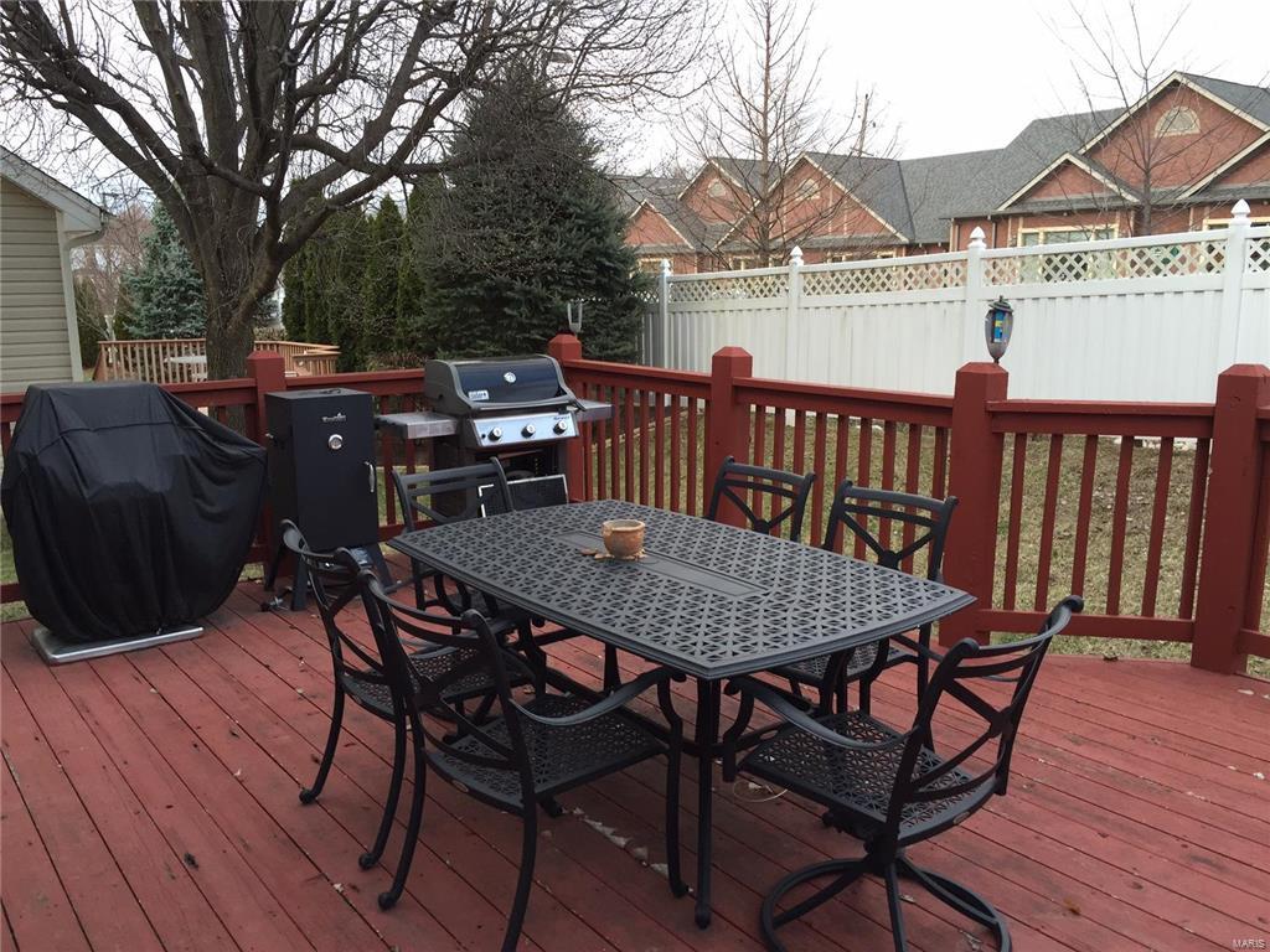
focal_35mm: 29
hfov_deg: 61.7
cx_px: 635
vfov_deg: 48.2
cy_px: 476
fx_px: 1064
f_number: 2.2
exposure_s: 1/120
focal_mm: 4.15
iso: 50
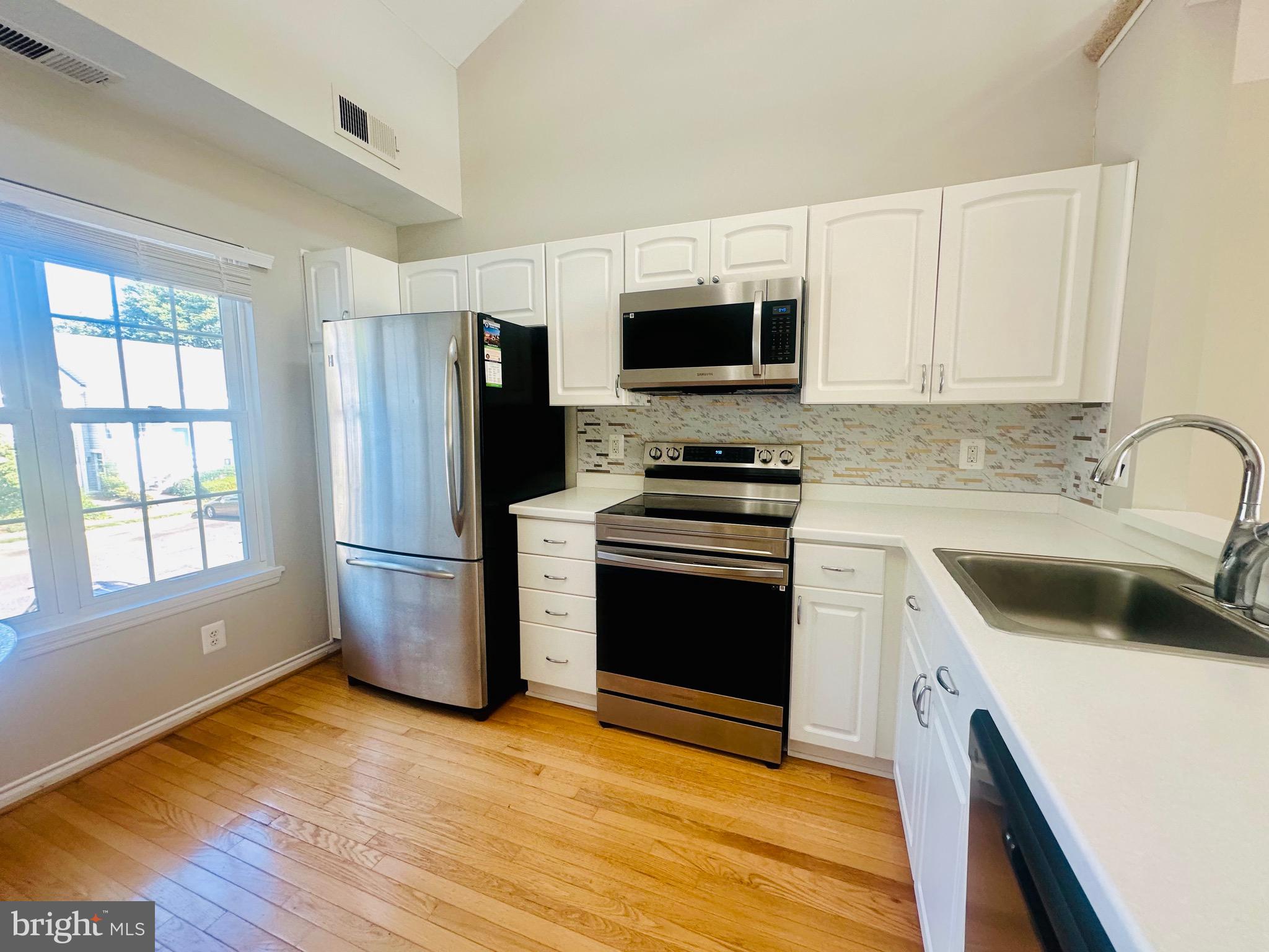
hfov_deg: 102.1
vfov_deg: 85.7
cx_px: 634
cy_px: 476
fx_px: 513
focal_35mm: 14
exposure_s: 1/120
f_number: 2.2
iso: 160
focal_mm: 2.22
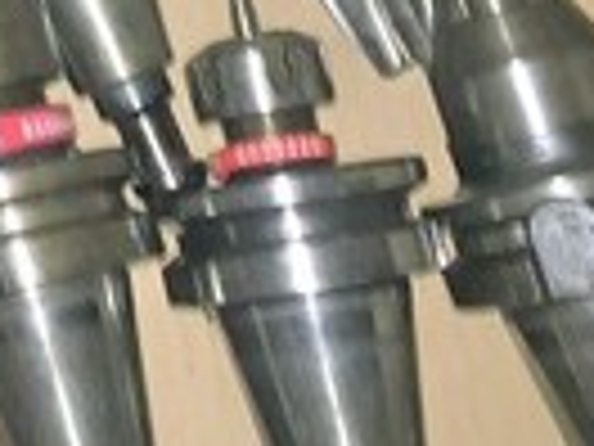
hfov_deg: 12.8
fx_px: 2420
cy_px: -302
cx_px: -459
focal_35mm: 141
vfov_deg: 10.1
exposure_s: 1/17
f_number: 2.2
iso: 50
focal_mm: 4.15
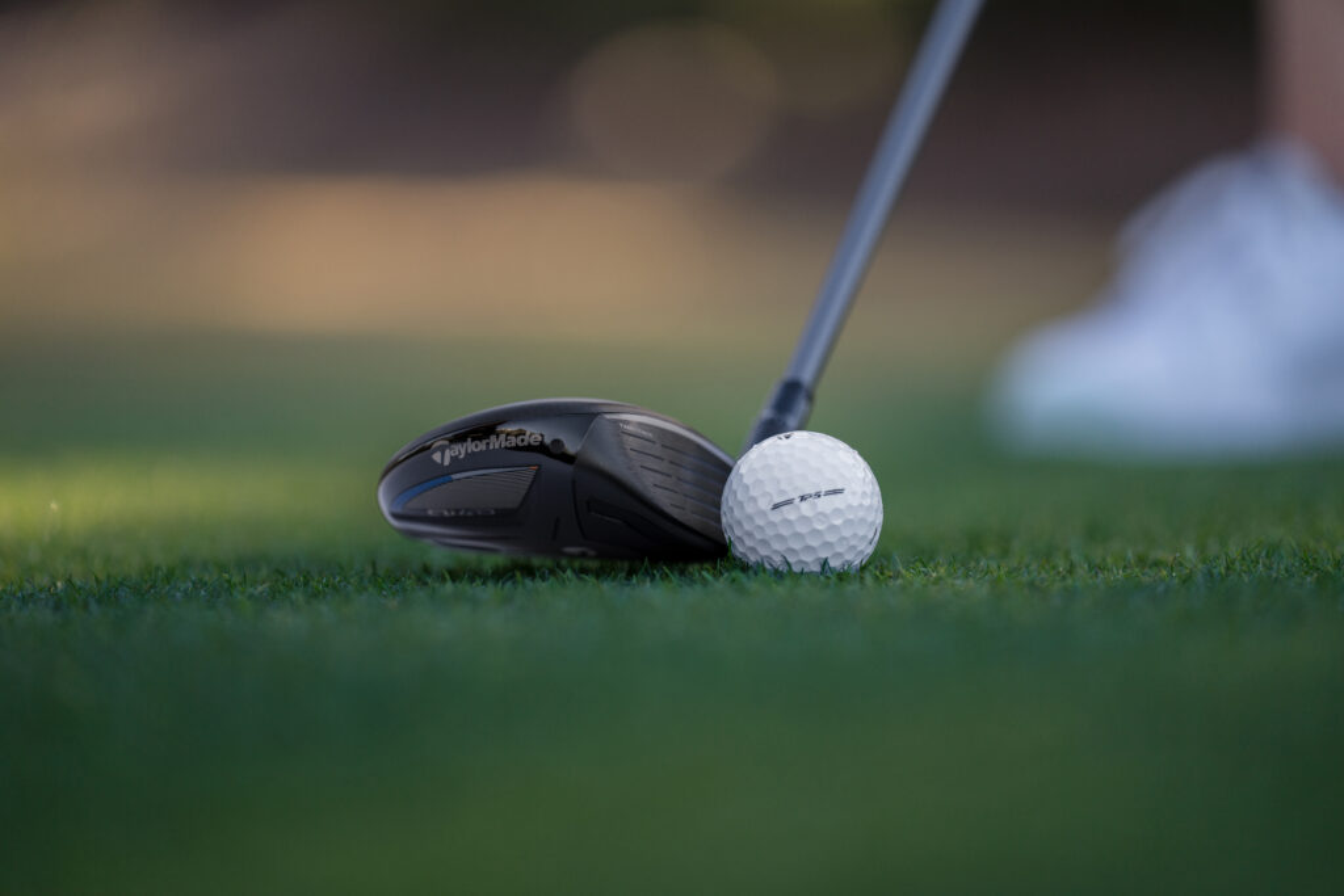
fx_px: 5526
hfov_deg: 13.9
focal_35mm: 148
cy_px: 448
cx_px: 672
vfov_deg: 9.3
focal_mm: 148
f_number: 2.8
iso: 320
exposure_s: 1/1250
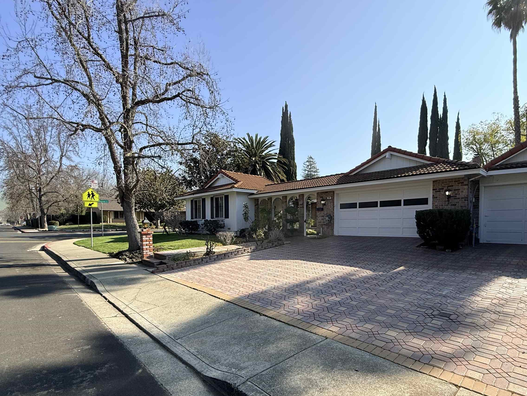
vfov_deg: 68.0
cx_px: 301
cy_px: 239
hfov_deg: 84.1
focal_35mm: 19
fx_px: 289
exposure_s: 1/1464
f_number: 2.2
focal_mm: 2.22
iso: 64
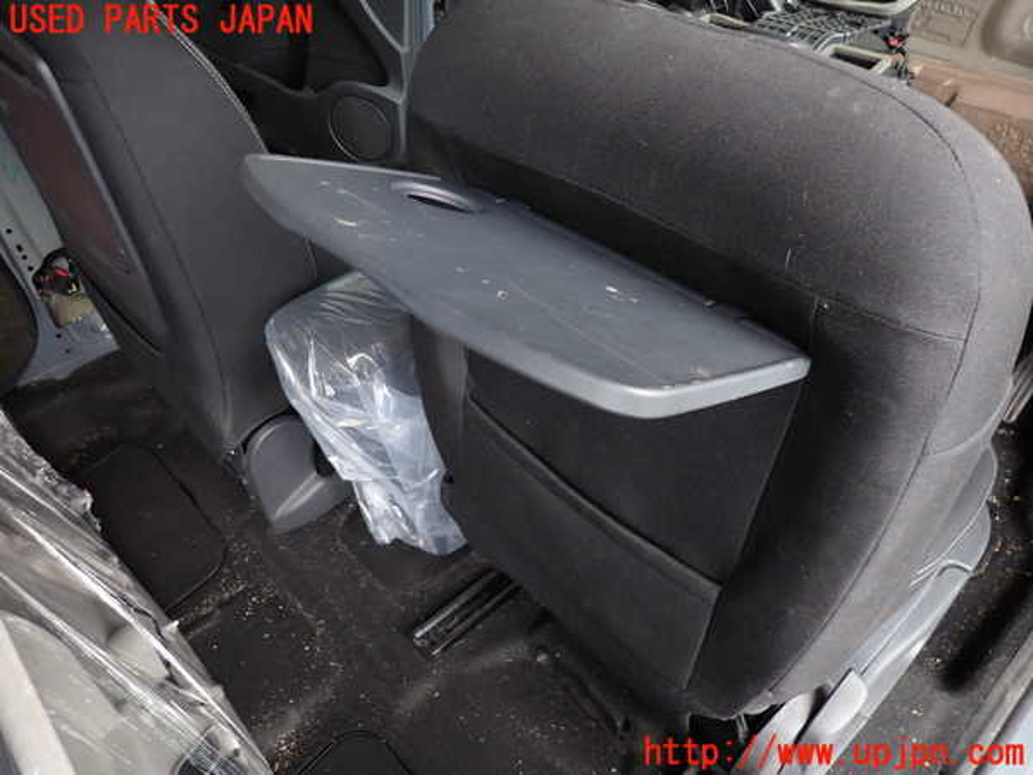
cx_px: 516
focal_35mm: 25
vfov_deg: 54.9
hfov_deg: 69.4
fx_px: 746
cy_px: 388
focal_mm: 4.5
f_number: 2
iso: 200
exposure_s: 1/50
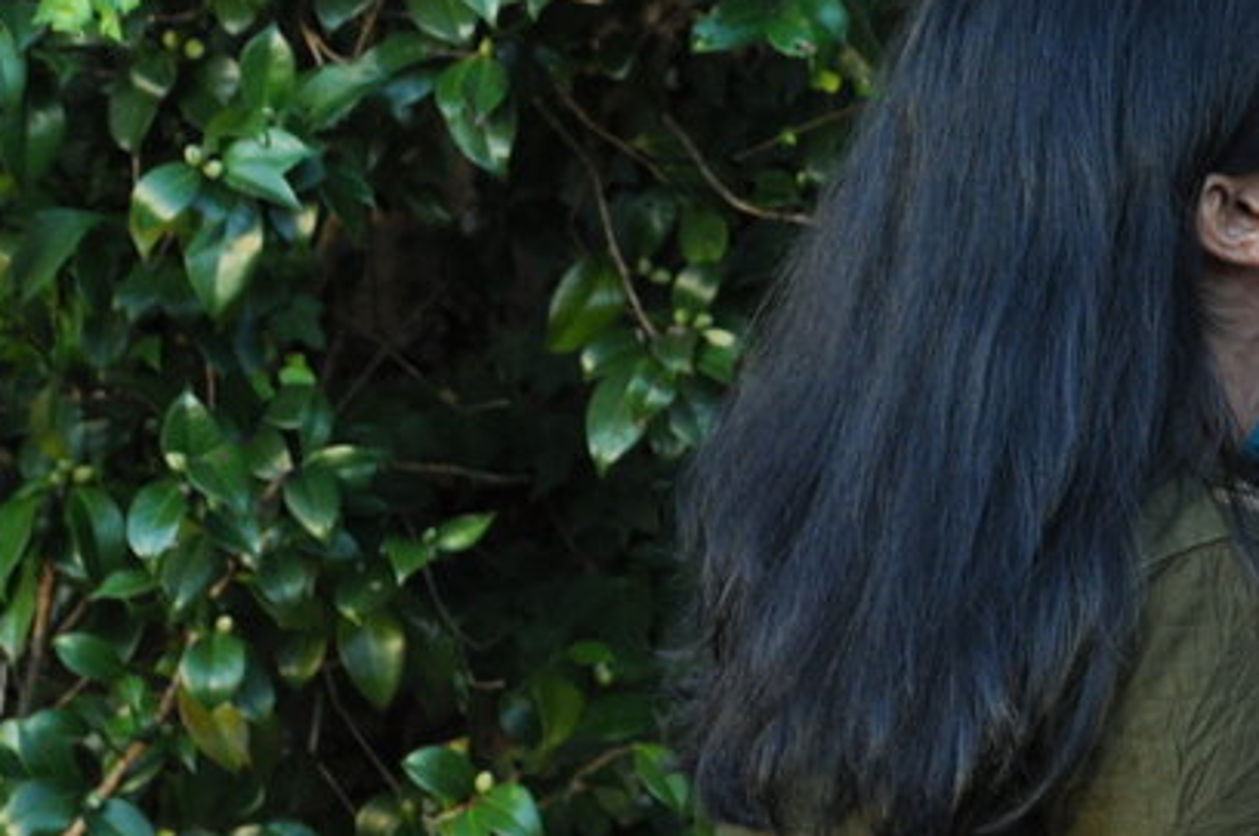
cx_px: 1561
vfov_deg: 8.1
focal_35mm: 169
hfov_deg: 11.9
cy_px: 515
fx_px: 5912
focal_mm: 45
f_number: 5
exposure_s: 1/160
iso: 800
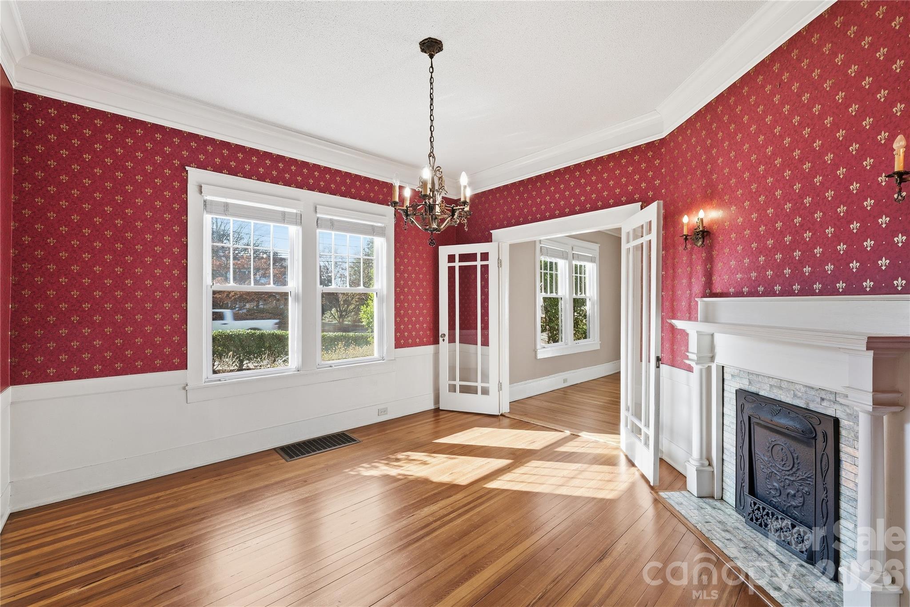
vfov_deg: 81.2
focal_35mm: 14
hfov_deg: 104.3
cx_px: 455
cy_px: 304
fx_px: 354
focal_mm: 14
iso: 250
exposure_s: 1/60
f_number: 9
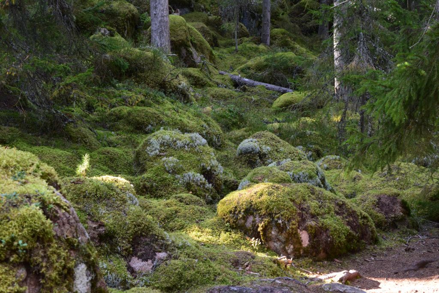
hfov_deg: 24.6
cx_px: 220
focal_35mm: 82
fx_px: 1006
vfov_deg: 16.6
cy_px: 146
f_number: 8
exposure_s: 1/60
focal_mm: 55
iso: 1100
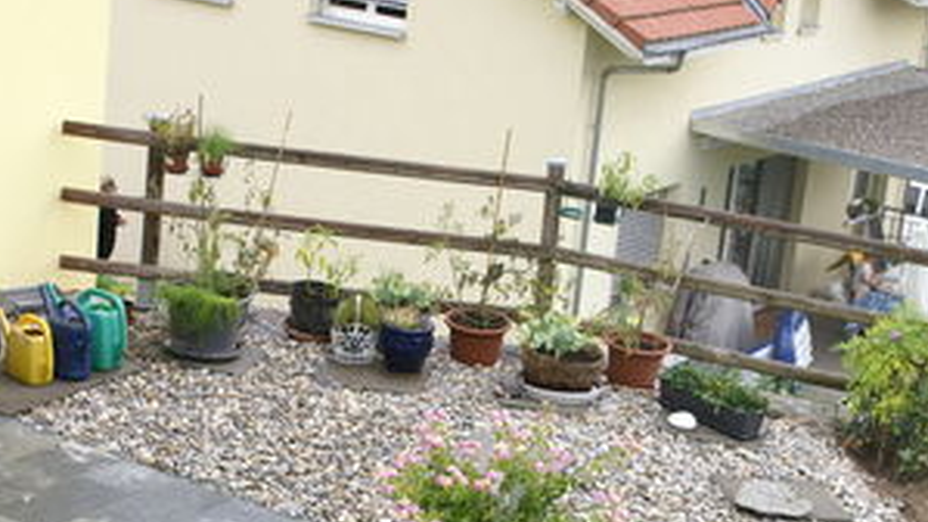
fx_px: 2066
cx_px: 419
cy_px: 388
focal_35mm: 84
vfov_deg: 14.3
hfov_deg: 25.3
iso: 100
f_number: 8
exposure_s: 1/80
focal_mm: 40
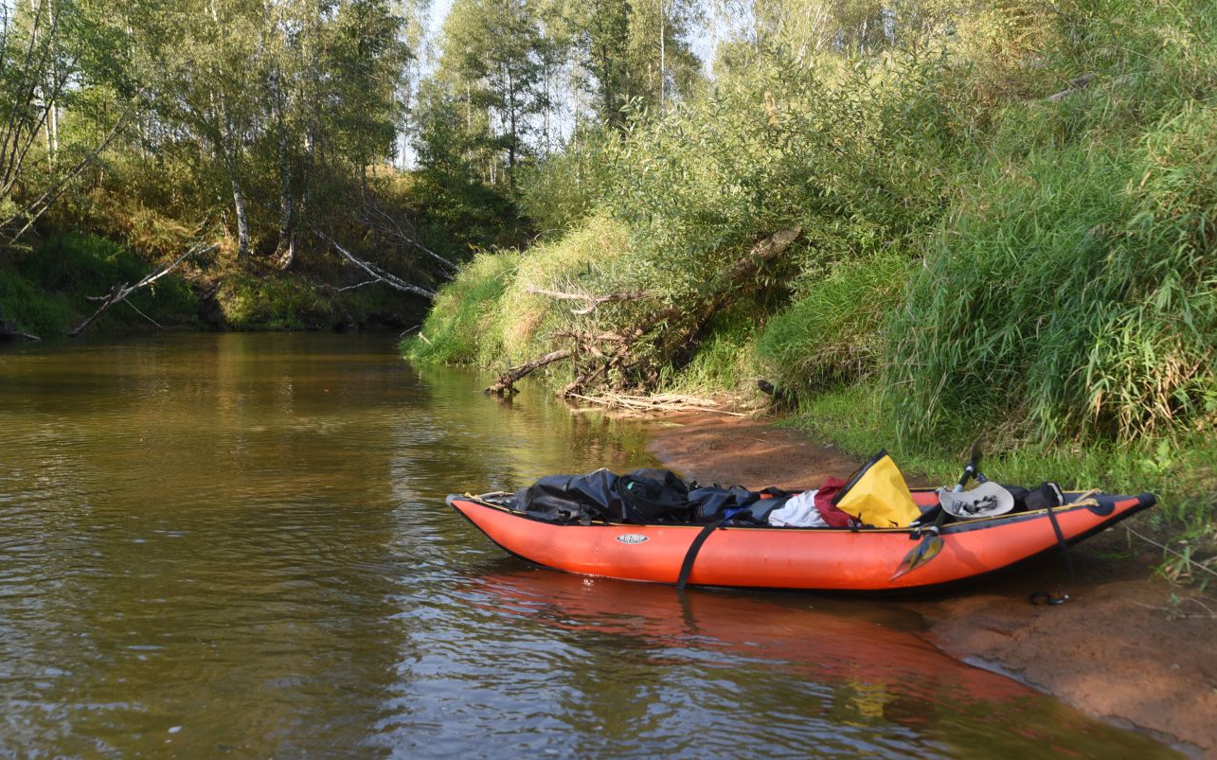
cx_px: 602
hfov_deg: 58.1
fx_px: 1094
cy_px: 366
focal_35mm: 33
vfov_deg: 38.3
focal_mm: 32
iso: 100
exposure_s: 1/125
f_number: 5.6
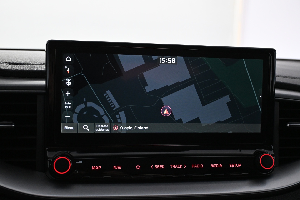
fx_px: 362
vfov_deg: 30.8
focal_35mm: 44
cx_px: 150
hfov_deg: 45.0
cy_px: 100
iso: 2000
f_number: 4.8
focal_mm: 29
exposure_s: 1/50
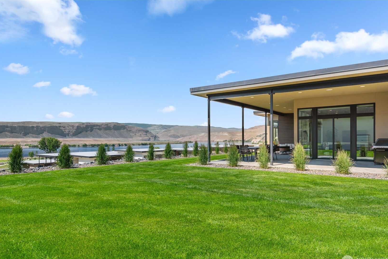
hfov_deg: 76.1
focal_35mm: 23
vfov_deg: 55.1
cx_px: 197
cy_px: 135
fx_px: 248
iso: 100
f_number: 8
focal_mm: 22
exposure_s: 1/640
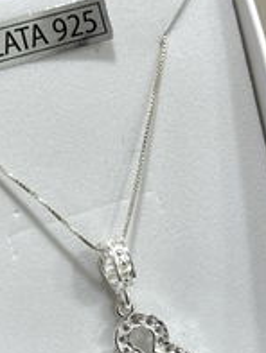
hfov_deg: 11.4
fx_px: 1331
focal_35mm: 130
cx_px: 128
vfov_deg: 15.1
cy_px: 254
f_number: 1.78
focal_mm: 6.76
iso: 64
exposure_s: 1/50
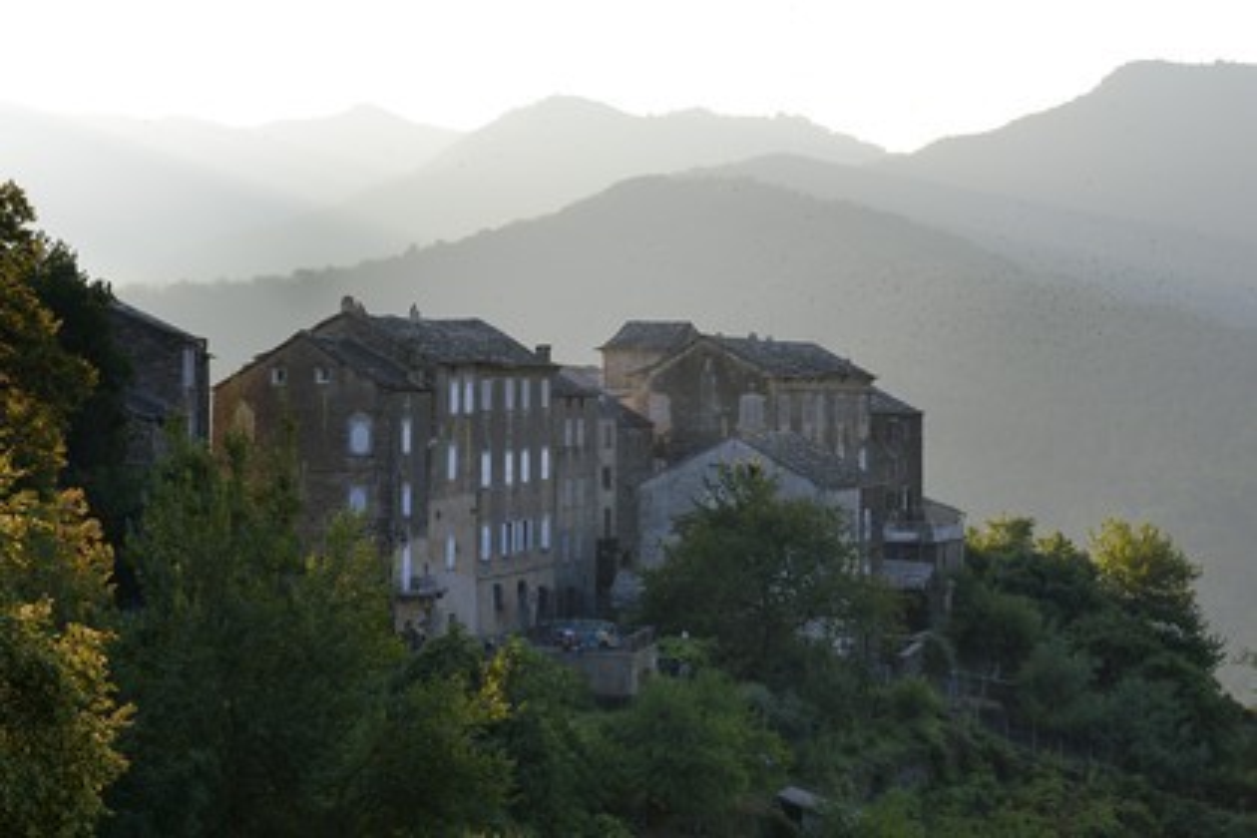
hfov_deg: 28.8
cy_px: 419
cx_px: 628
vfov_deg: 19.5
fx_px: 2444
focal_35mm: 70
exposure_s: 1/200
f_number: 13
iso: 400
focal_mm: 70
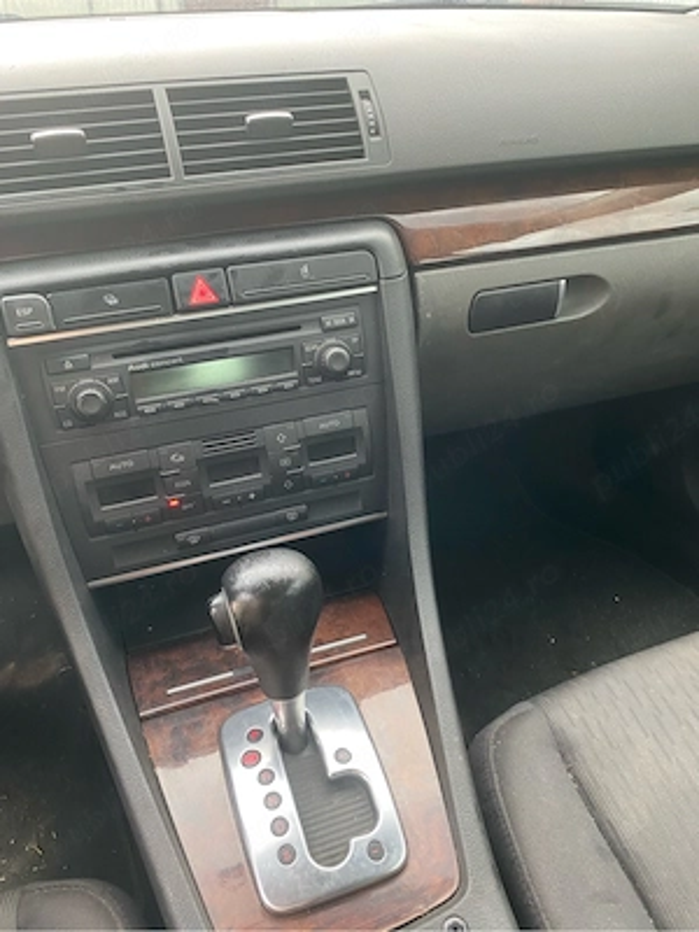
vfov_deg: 67.3
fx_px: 700
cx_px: 350
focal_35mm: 26
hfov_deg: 53.1
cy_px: 466
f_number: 1.8
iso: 125
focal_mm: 4.25
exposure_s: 1/61
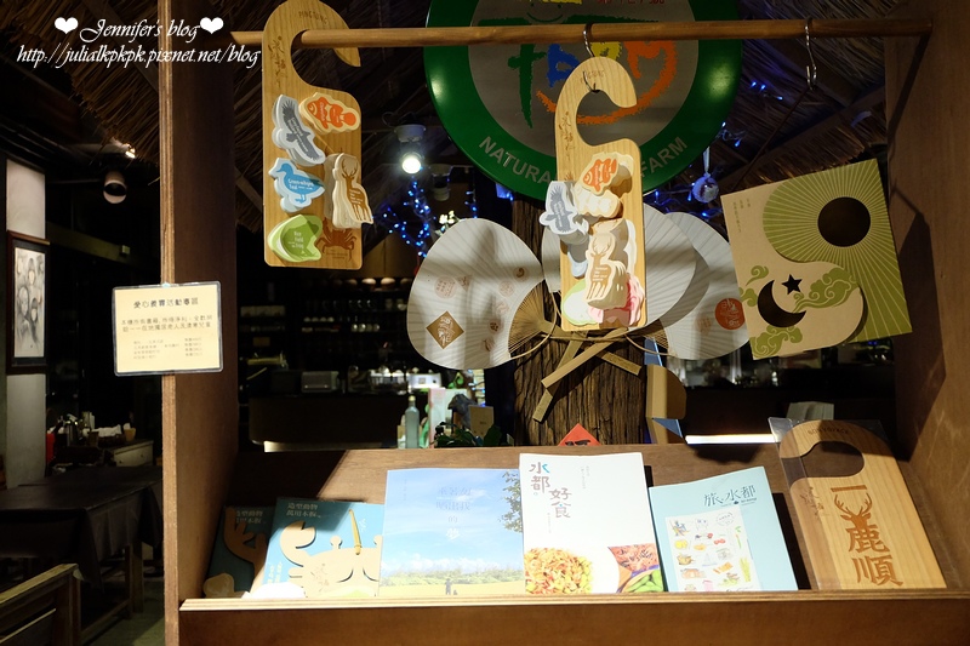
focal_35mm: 38
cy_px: 323
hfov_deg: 50.7
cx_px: 485
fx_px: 1024
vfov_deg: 35.0
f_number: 4.5
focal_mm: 25.6
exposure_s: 1/30
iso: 2000
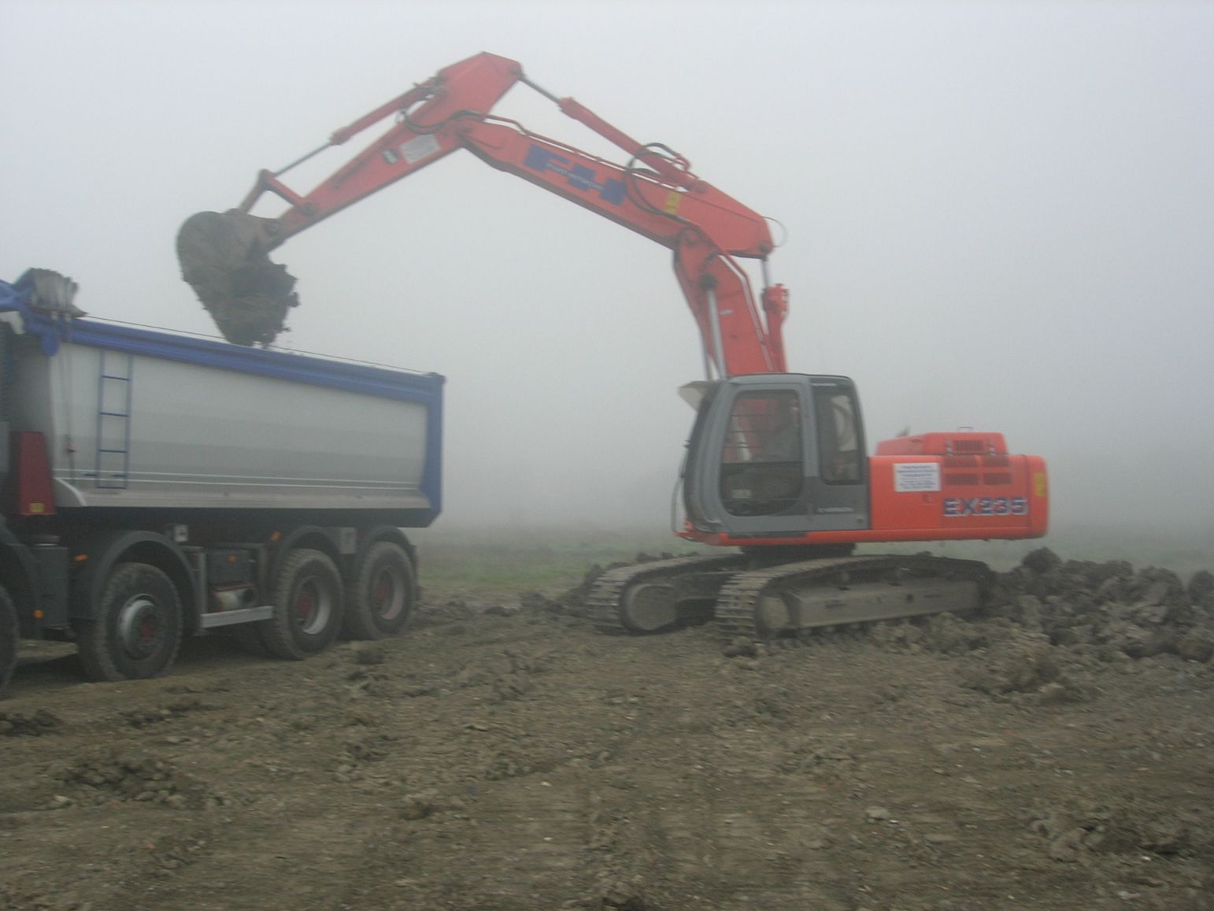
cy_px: 456
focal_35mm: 38
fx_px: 1333
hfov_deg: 49.0
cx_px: 607
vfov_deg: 37.7
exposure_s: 1/130
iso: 67
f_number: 4.8
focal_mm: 7.8
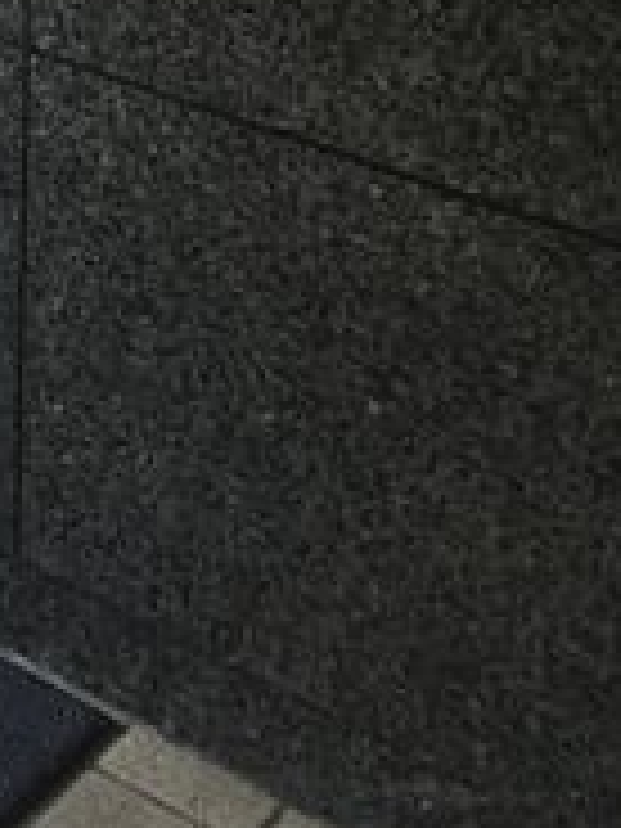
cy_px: -572
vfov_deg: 16.8
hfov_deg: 13.5
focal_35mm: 101
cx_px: -418
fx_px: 2416
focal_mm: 4.15
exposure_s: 1/40
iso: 40
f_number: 2.2
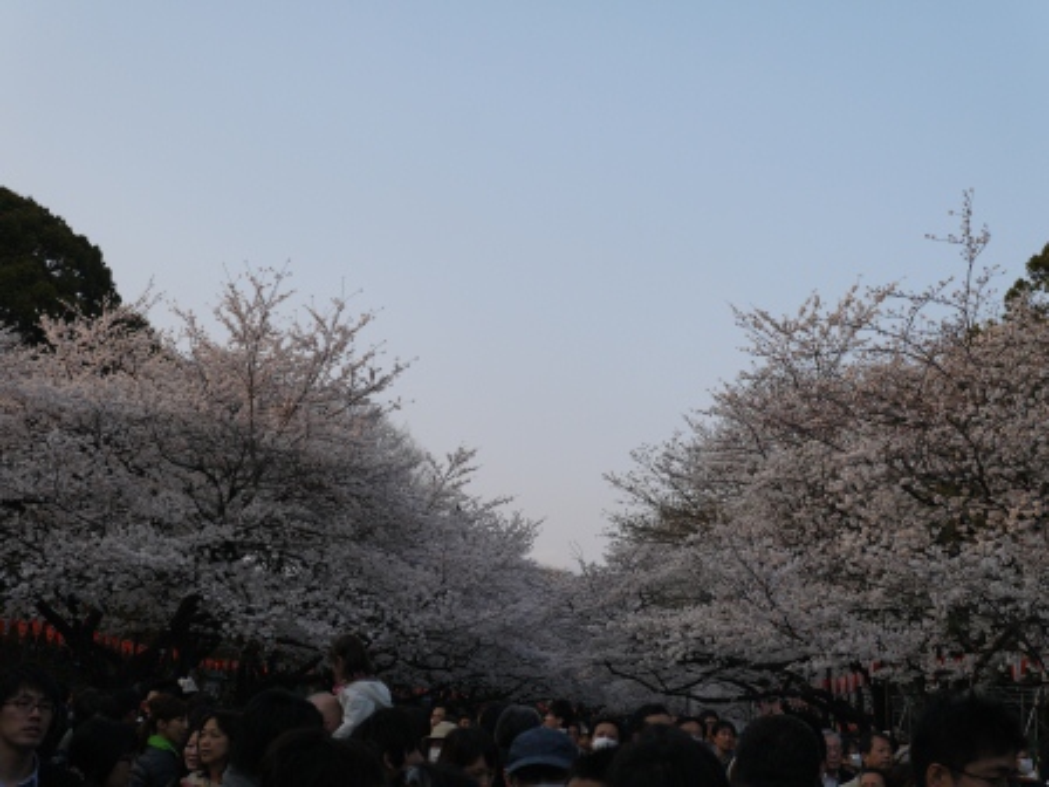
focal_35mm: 50
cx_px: 524
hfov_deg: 38.2
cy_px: 394
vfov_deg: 29.1
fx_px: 1515
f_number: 7.1
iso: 160
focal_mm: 25
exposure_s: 1/250
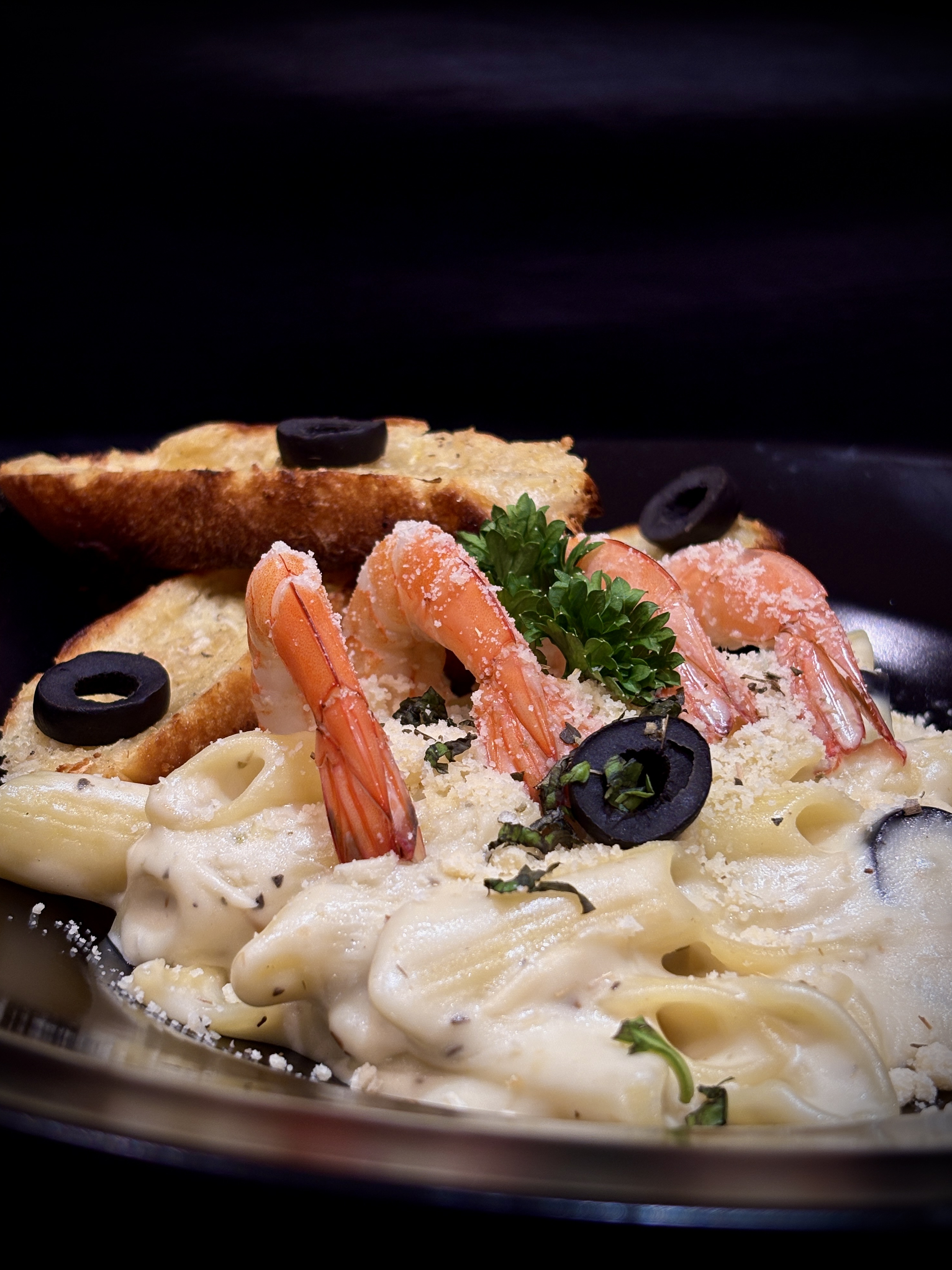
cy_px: 641
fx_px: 1943
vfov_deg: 36.2
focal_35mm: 53
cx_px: 471
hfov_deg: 27.5
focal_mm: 5.96
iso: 64
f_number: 1.6
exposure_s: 1/100
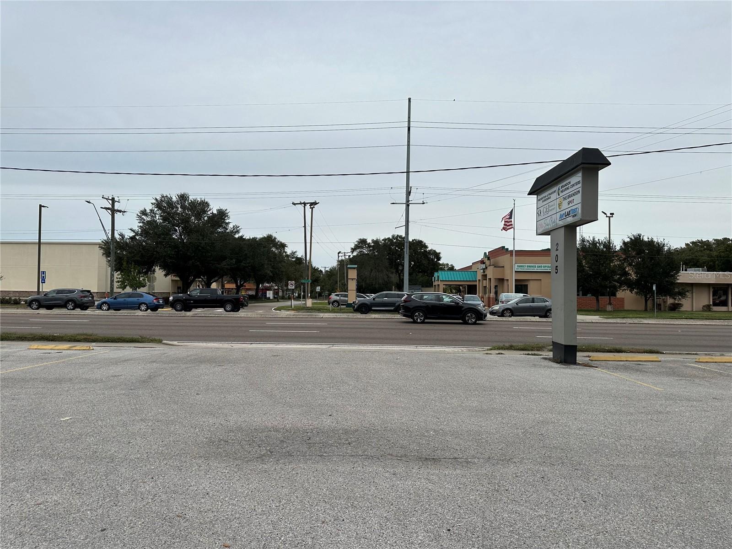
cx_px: 366
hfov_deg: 71.6
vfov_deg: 56.8
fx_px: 508
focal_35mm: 24
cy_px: 274
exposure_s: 1/4762
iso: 80
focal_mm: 6.86
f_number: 1.78
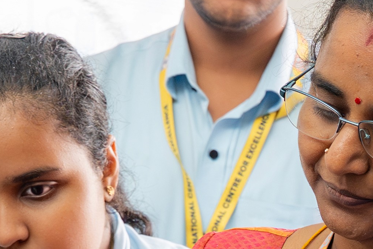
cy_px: 338
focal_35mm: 230
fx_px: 2383
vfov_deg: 5.9
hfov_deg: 8.9
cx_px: 270
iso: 1600
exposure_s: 1/160
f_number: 4.5
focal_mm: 34.3
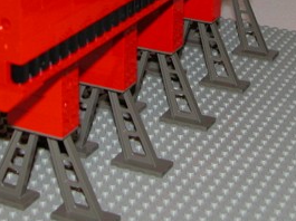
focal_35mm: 74
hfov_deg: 26.2
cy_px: -11
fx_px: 632
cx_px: 104
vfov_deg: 19.2
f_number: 2.8
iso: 100
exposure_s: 1/60
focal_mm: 8.9
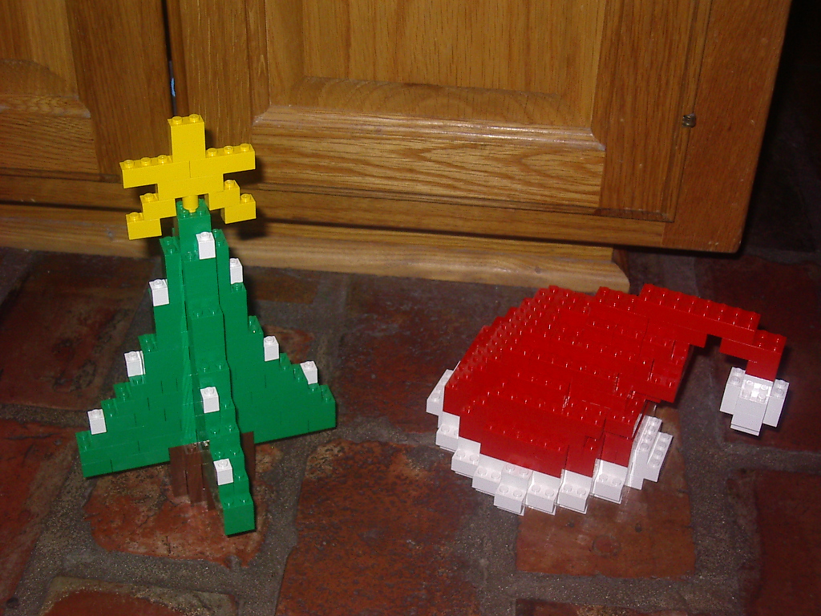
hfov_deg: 36.8
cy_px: 308
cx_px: 410
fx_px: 1233
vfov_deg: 28.0
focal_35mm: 52
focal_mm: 7.8
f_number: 3
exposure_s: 1/60
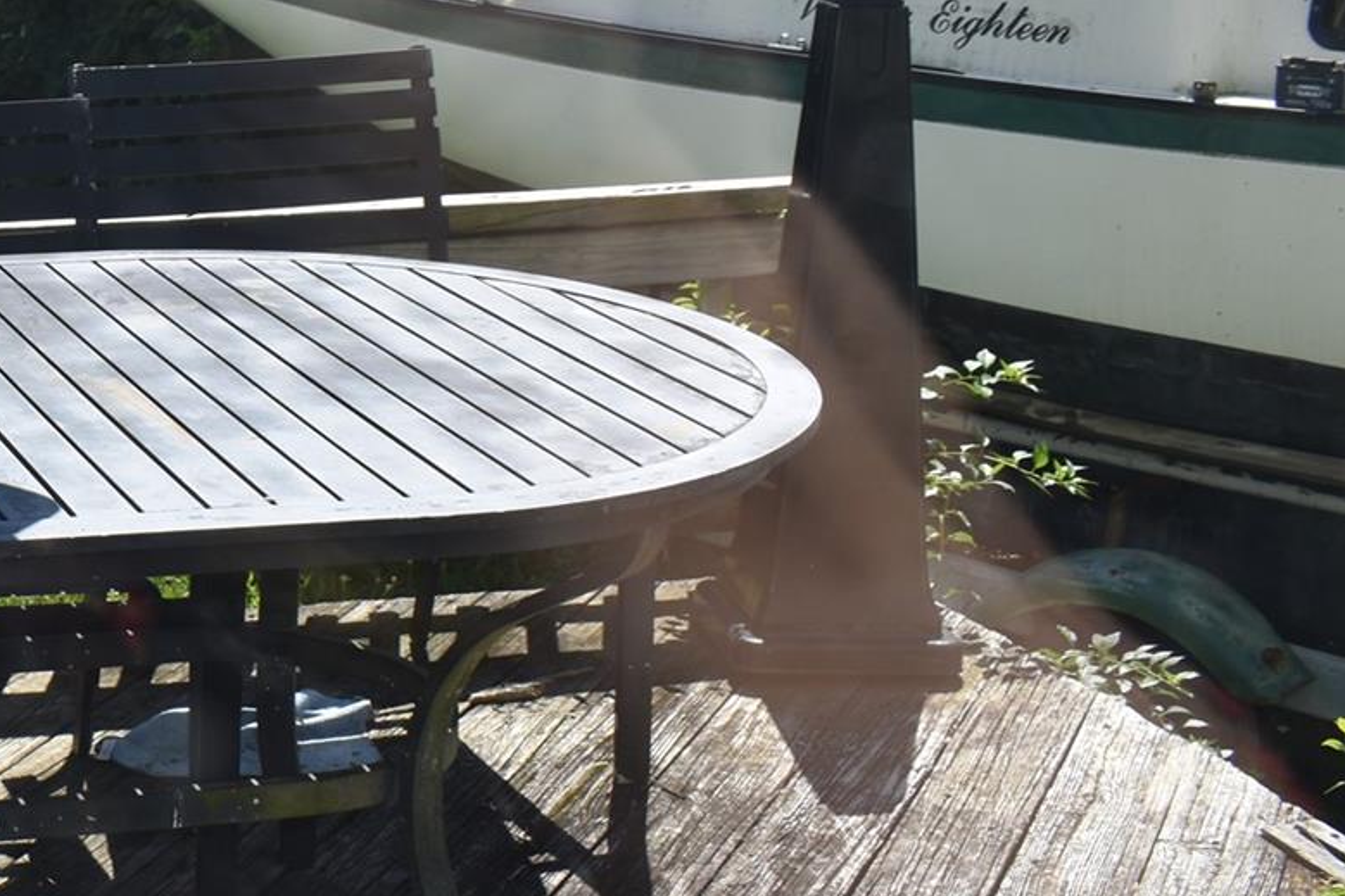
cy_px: 293
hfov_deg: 25.1
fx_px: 2652
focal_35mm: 71
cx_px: -352
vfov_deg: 19.1
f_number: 8
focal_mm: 18
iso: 100
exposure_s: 1/200
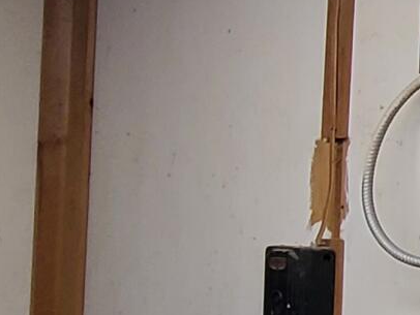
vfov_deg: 15.4
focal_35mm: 96
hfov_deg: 13.8
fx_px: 1165
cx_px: 1036
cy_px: 194
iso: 100
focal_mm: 2.2
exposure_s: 1/60
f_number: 2.2
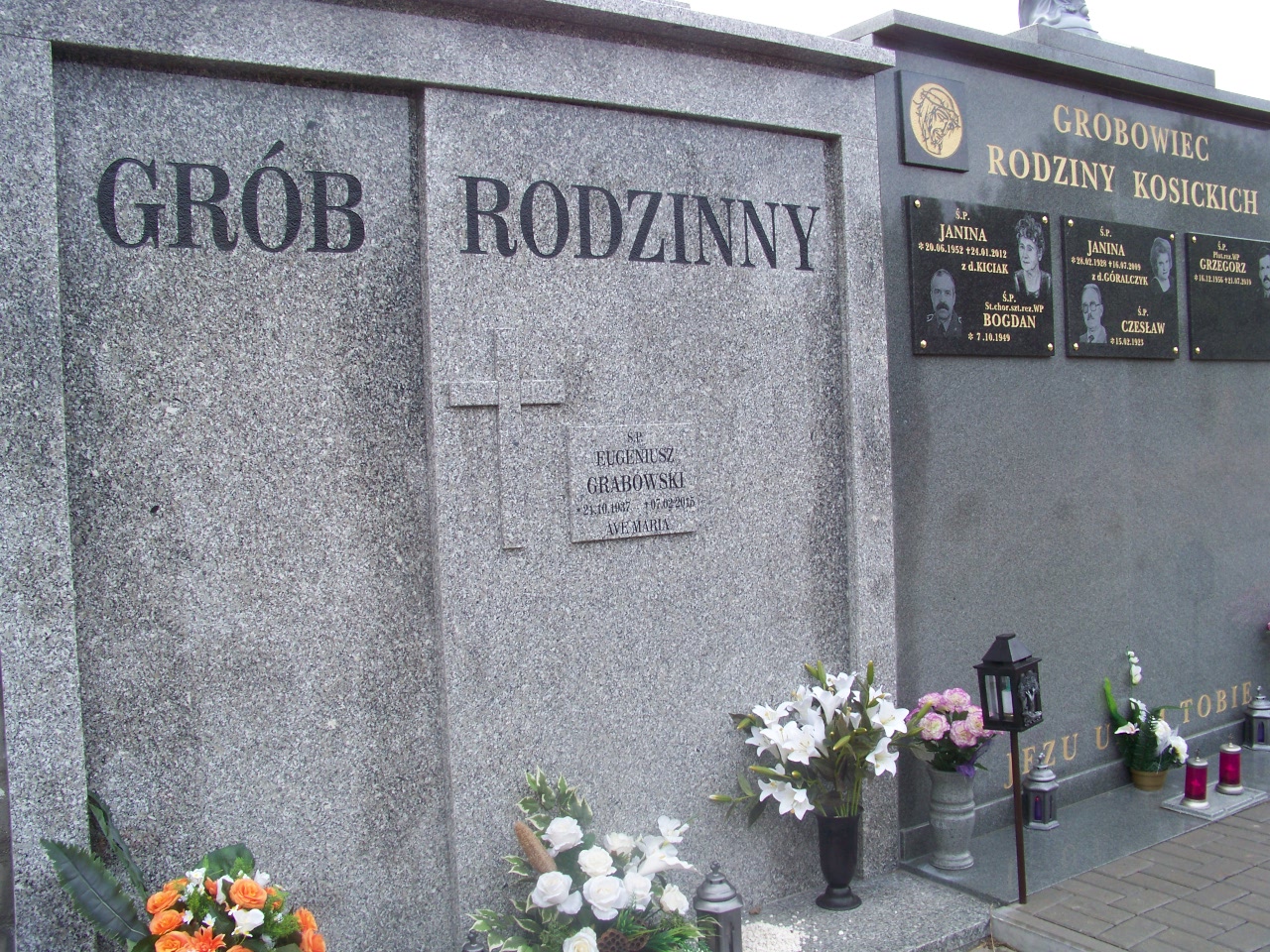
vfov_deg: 42.9
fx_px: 1211
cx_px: 635
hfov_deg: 55.4
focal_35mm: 33
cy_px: 476
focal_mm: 5.85
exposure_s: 1/40
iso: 64
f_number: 5.6
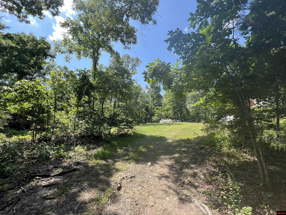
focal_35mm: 13
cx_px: 143
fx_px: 107
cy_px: 108
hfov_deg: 106.2
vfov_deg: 89.9
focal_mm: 1.57
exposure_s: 1/401
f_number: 1.8
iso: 32
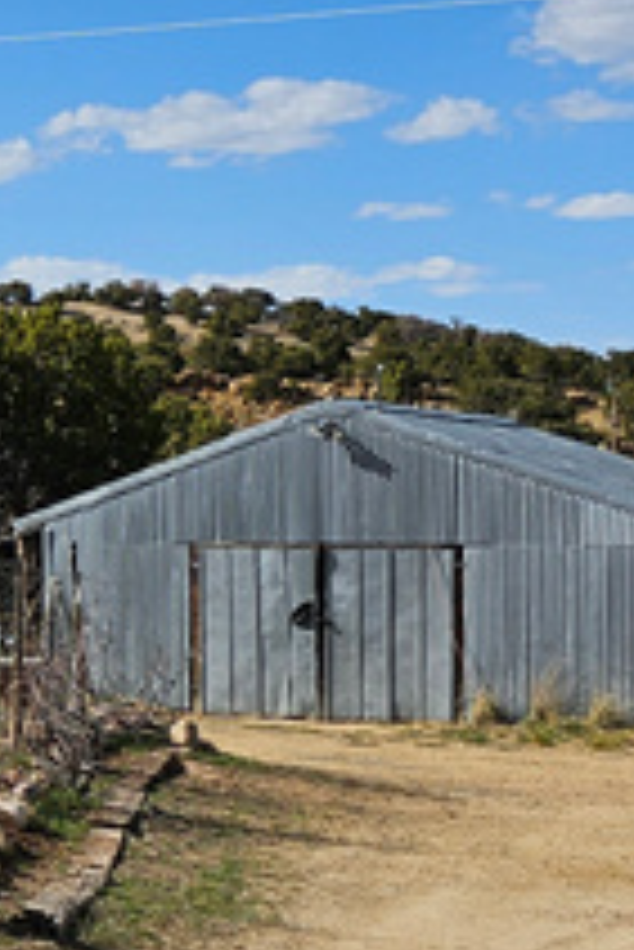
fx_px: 3059
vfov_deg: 17.6
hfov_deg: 9.8
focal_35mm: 116
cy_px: 527
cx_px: -1093
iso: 10
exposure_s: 1/1465
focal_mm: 6.3
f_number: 1.7
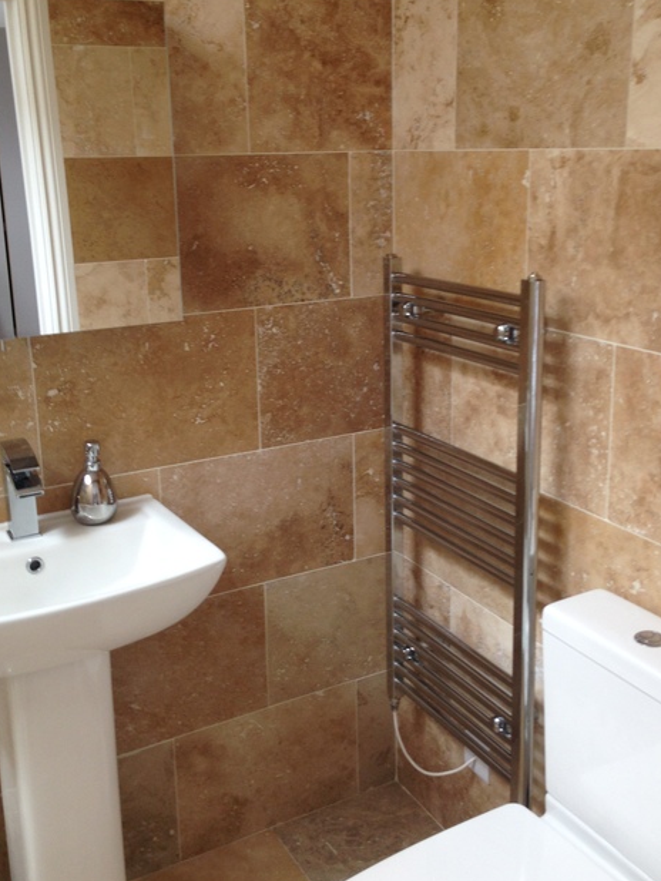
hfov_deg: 35.2
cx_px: 333
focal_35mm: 41
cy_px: 398
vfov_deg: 45.7
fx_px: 1043
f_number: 2.4
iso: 50
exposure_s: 1/30
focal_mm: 4.12
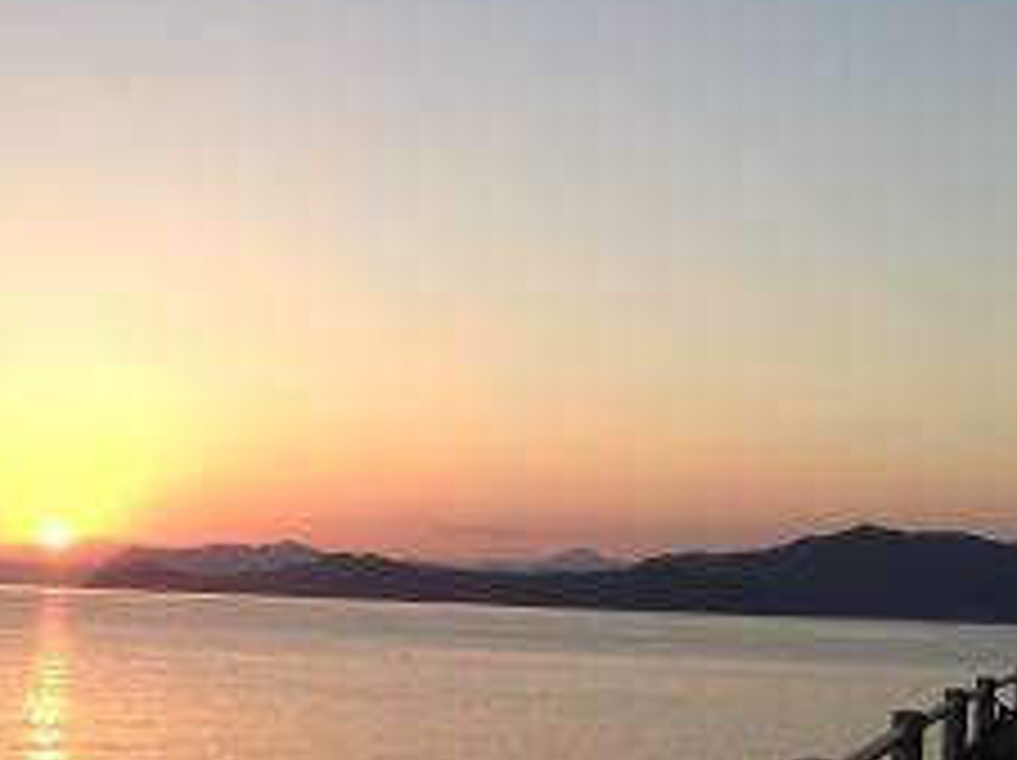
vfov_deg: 19.1
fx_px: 2230
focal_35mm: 76
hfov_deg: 25.0
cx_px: 117
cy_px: 616
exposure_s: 1/541
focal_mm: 4.28
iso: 50
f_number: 2.4
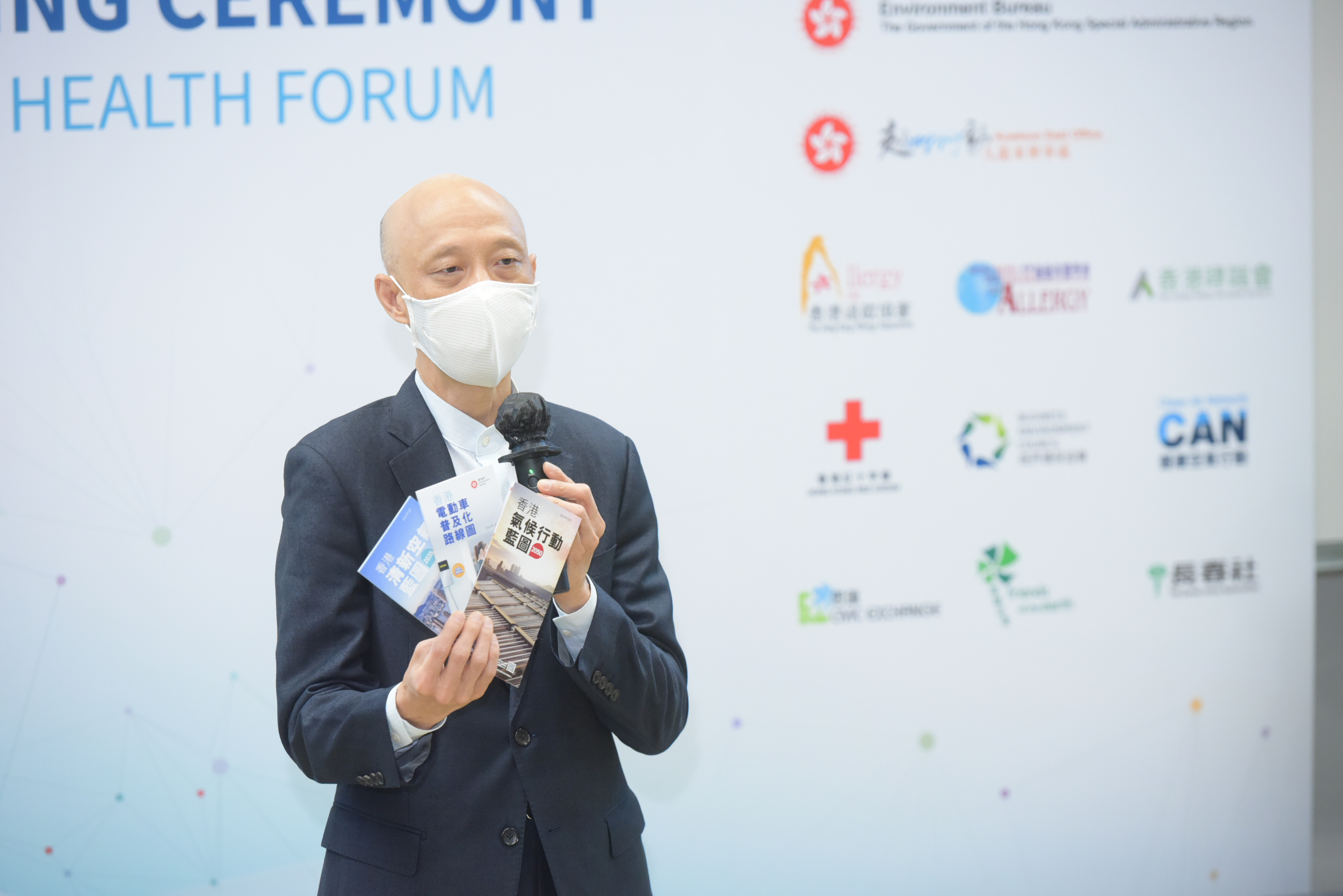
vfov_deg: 8.9
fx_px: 5784
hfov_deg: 13.2
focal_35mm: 155
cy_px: 448
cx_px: 672
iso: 4000
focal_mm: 155
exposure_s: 1/200
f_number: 4
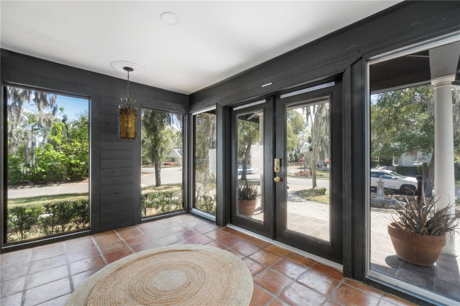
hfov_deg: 100.4
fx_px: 192
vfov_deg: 77.3
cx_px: 230
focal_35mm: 15
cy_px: 153
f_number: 22
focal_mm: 10
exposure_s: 1/50
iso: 320
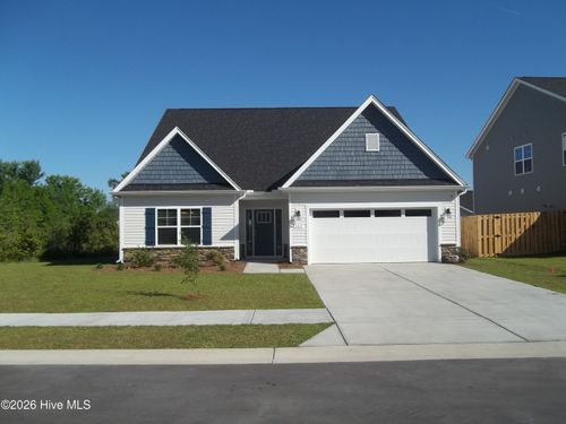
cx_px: 283
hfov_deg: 56.8
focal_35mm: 32
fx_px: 523
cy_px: 212
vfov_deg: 44.2
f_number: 8.8
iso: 64
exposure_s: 1/250
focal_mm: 5.7
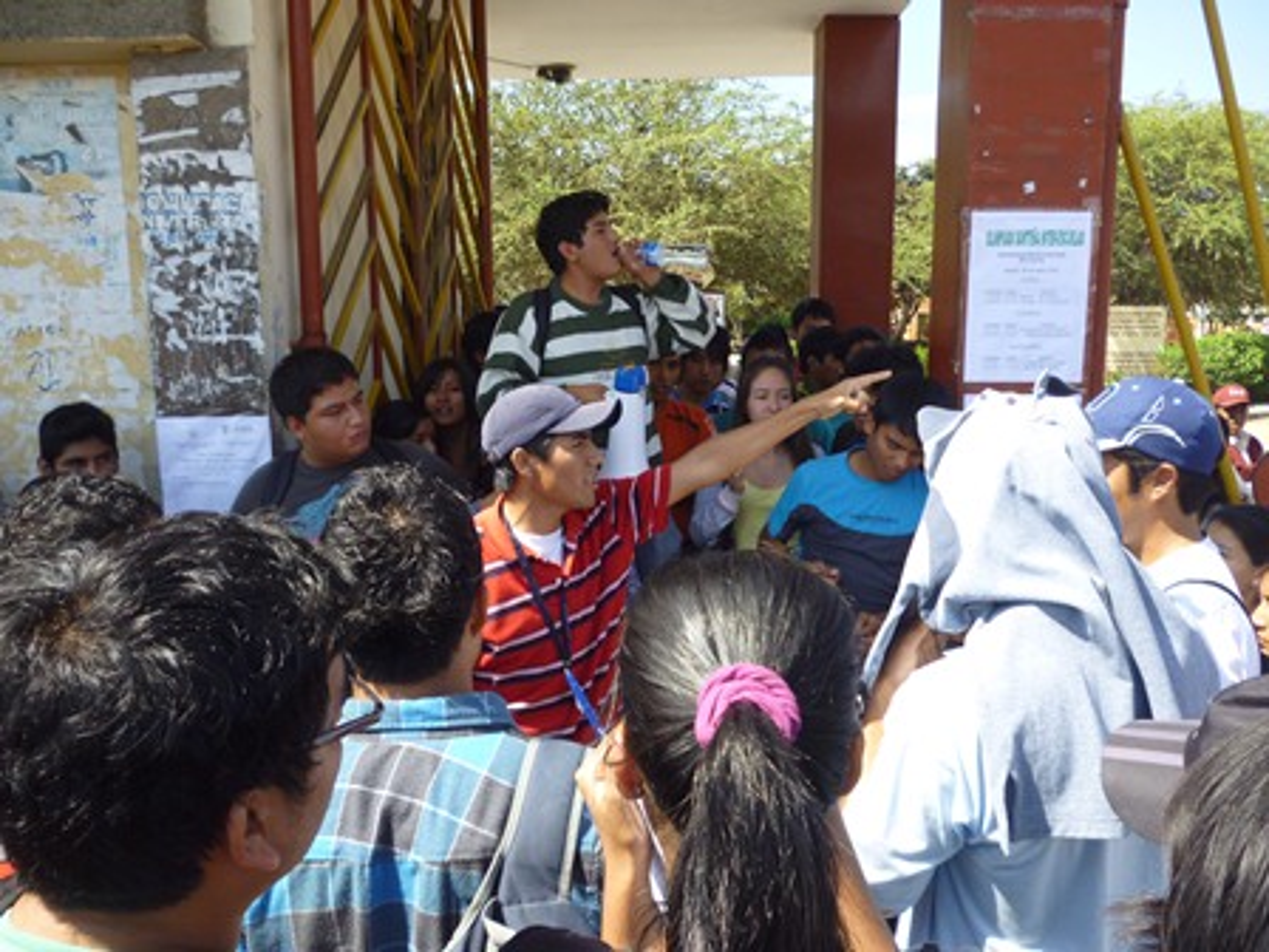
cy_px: 476
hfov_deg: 63.4
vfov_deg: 49.7
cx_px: 634
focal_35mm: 28
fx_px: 1026
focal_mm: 5
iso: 100
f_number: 3.1
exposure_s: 1/320
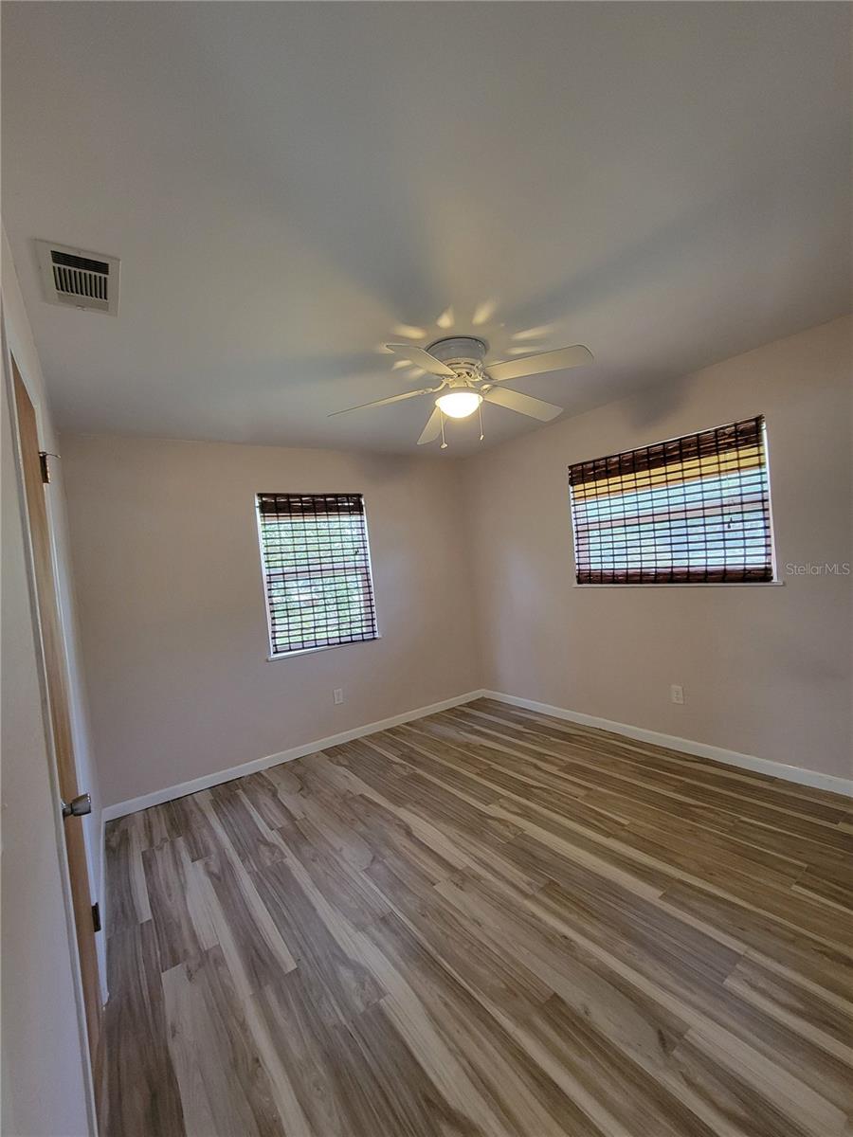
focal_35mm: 13
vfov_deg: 106.2
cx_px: 426
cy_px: 568
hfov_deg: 89.9
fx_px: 427
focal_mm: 2.2
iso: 320
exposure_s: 1/40
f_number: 2.2
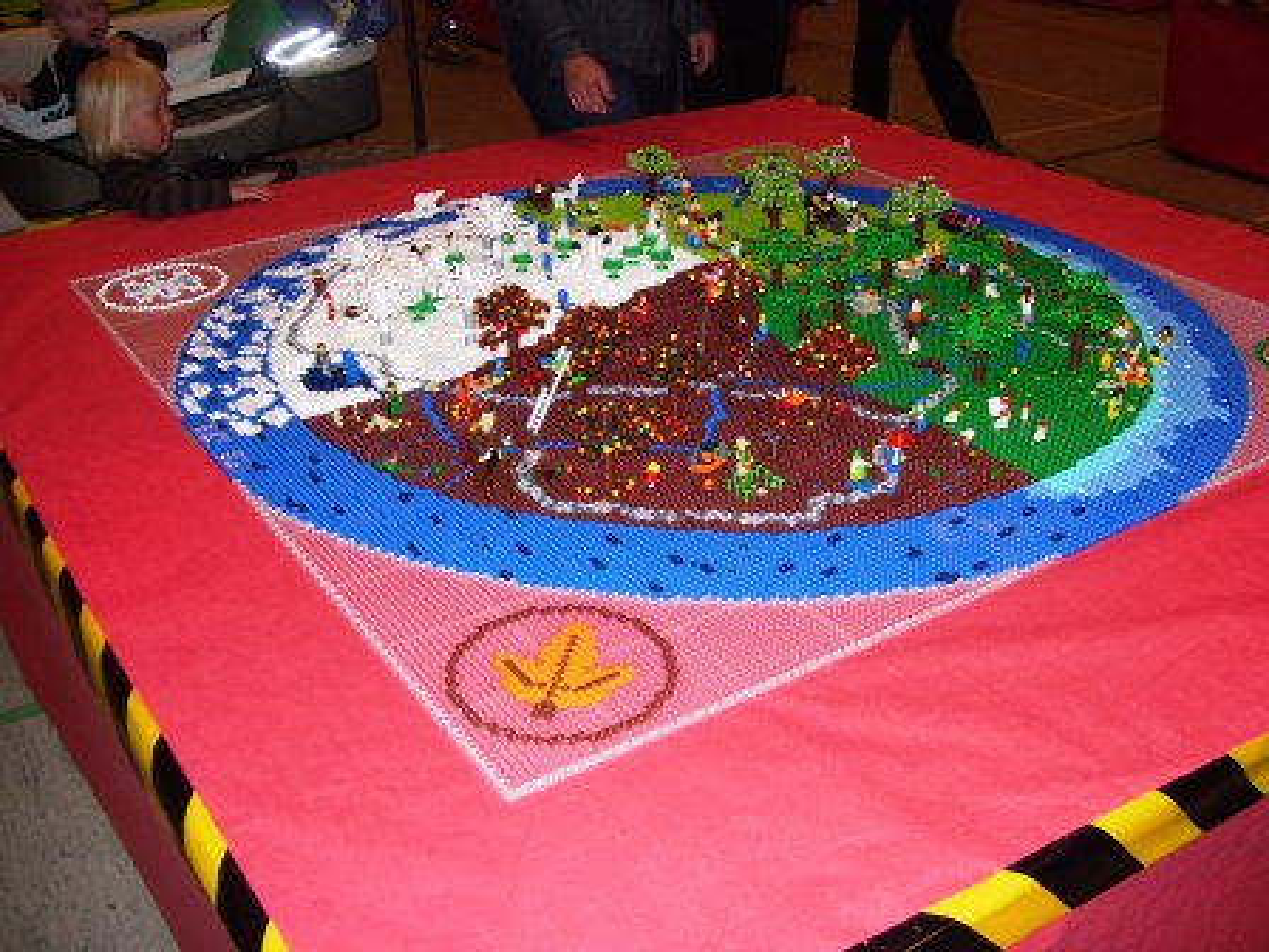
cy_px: 476
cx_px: 634
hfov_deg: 51.4
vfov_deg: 39.7
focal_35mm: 36
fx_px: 1320
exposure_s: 1/60
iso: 80
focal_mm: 6
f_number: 2.7
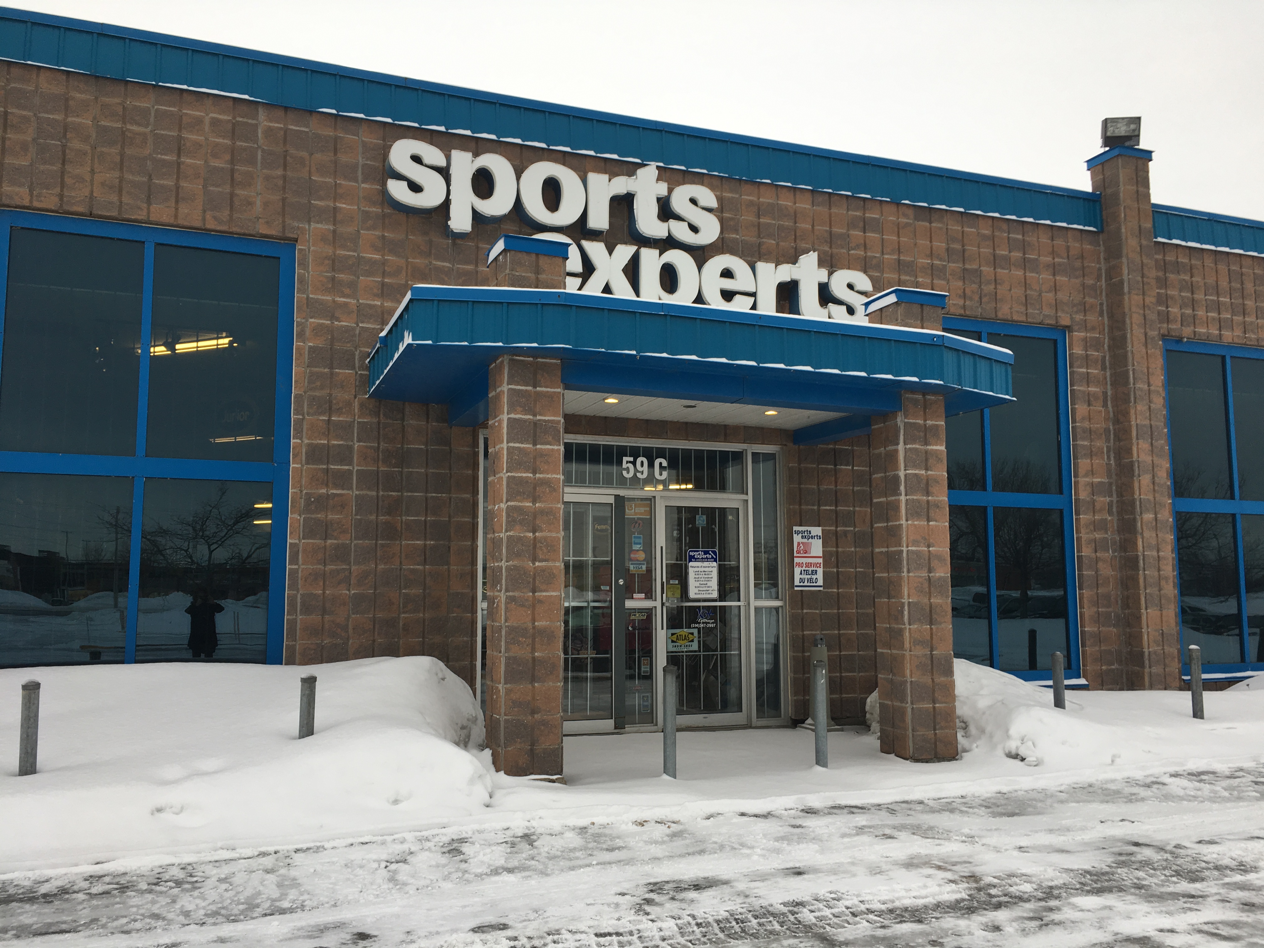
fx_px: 1059
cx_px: 632
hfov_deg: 61.7
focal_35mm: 29
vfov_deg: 48.2
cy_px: 474
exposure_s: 1/123
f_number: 2.2
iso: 25
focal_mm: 4.15
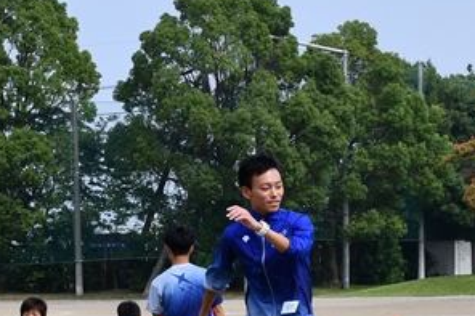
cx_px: 290
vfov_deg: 8.4
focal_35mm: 162
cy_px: 331
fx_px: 2136
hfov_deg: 12.7
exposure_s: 1/1600
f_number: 7.1
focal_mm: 40
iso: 400
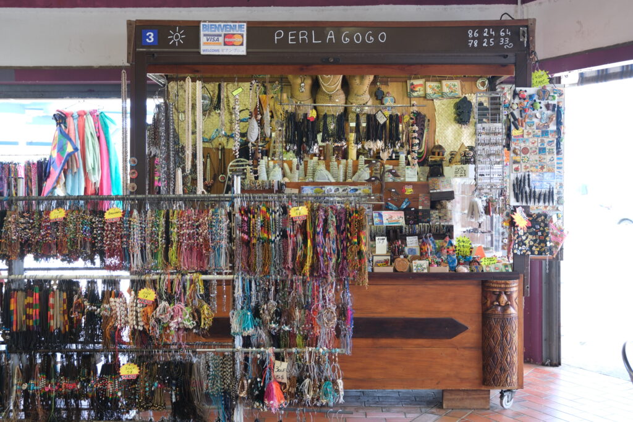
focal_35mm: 43
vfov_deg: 31.2
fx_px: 756
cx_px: 316
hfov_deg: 45.4
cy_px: 211
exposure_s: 1/60
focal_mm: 28.7
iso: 400
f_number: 3.6
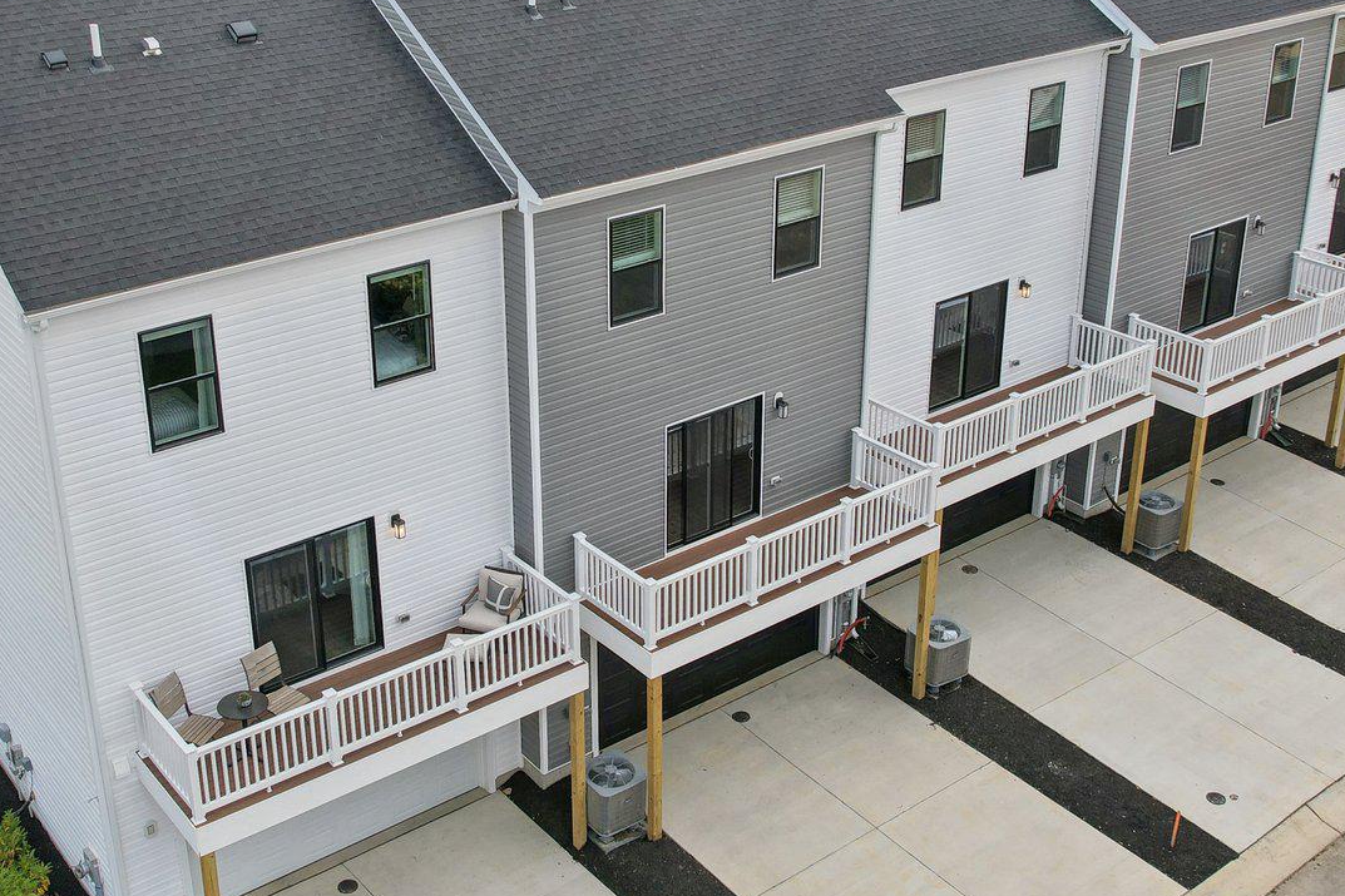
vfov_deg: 31.7
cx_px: 634
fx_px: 1569
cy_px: 315
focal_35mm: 42
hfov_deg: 46.4
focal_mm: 8.4
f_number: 2.8
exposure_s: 1/640
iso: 100
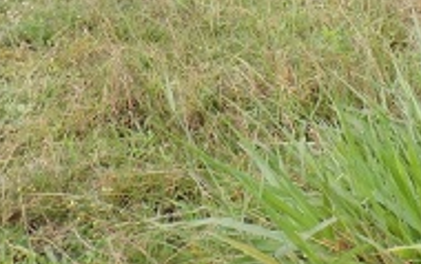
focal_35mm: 107
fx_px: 1228
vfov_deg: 11.4
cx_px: 284
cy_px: -204
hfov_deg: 19.4
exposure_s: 1/400
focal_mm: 4.3
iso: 100
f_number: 3
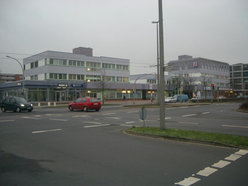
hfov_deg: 52.6
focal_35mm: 35
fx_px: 251
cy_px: 93
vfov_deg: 40.7
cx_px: 124
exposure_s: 1/160
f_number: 2.6
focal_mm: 5.8
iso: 100
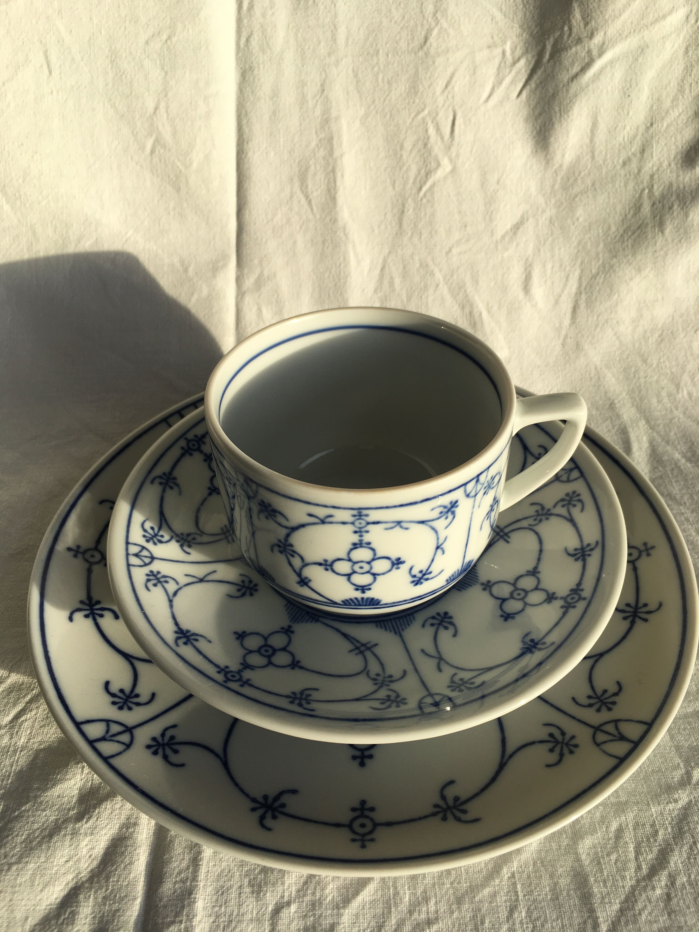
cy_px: 466
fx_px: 781
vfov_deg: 61.7
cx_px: 350
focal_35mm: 29
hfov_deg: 48.2
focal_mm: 4.15
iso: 25
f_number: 2.2
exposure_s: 1/466
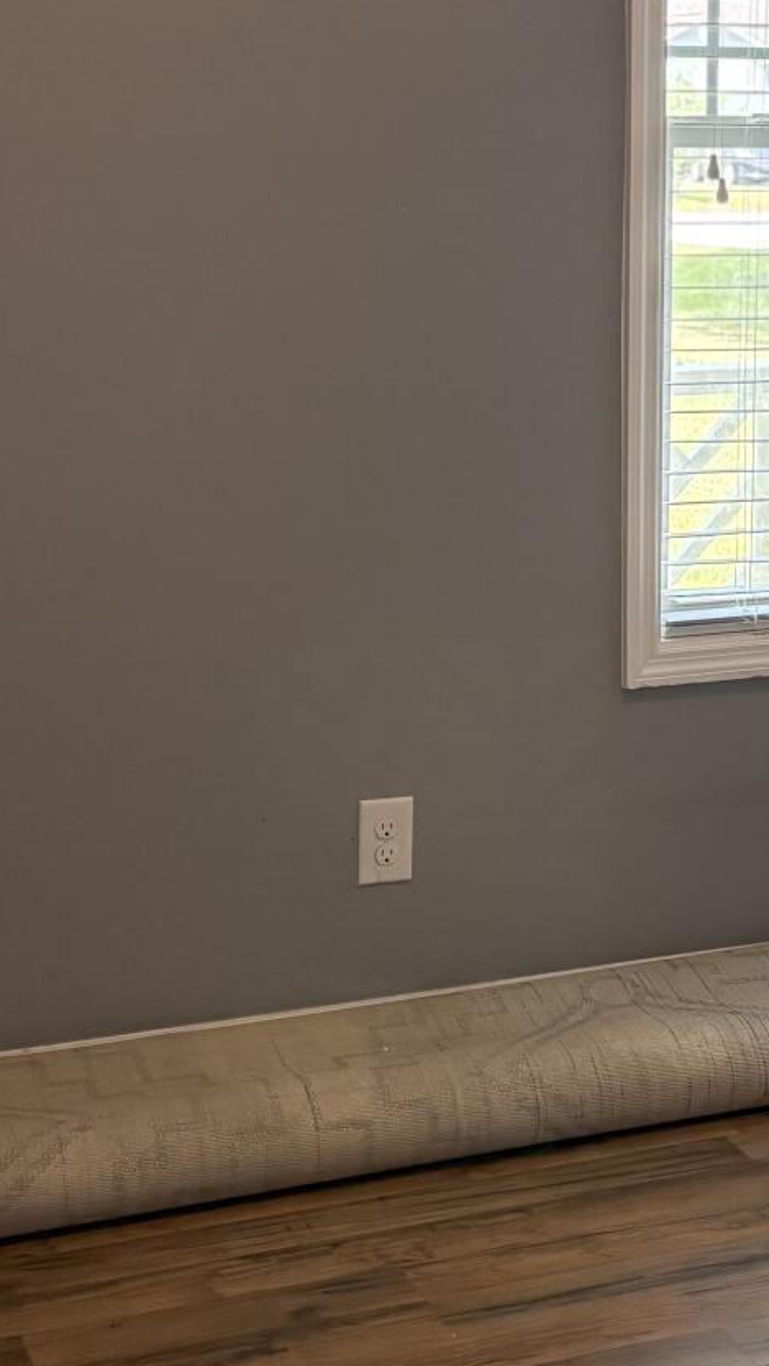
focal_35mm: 68
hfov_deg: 17.5
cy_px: 607
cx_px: 671
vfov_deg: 31.0
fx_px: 2463
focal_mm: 5.96
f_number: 1.6
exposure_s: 1/120
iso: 160
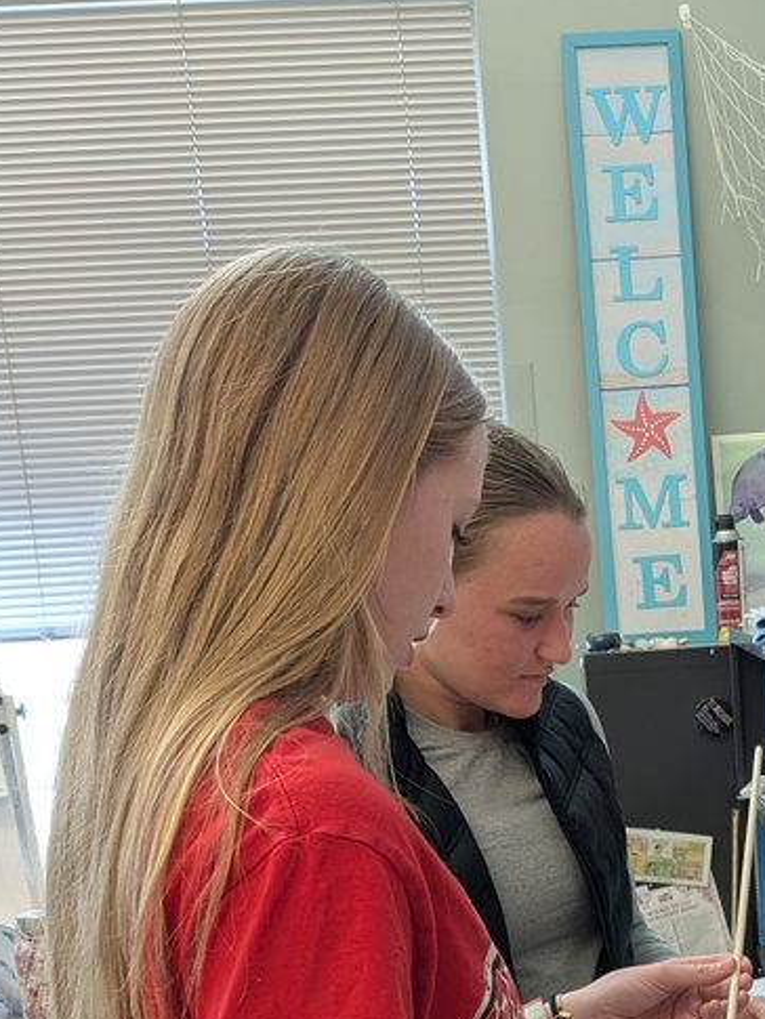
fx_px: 1679
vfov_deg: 30.8
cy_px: 1065
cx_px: 759
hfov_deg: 24.5
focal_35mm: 57
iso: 141
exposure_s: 1/120
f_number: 1.73
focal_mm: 4.38
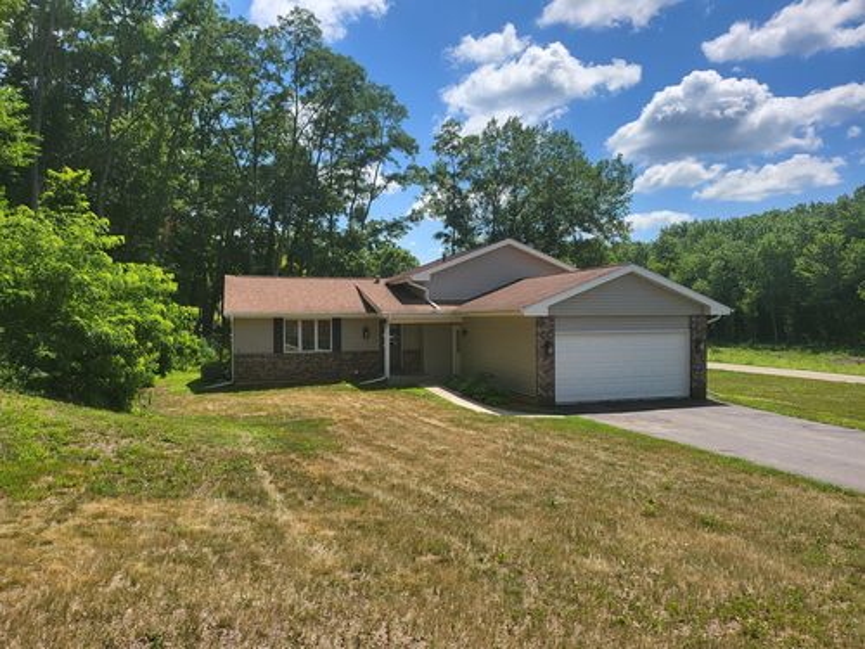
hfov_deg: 71.6
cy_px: 324
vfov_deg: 56.8
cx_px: 432
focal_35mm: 24
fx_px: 600
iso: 40
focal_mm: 5
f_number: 1.8
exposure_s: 1/2327
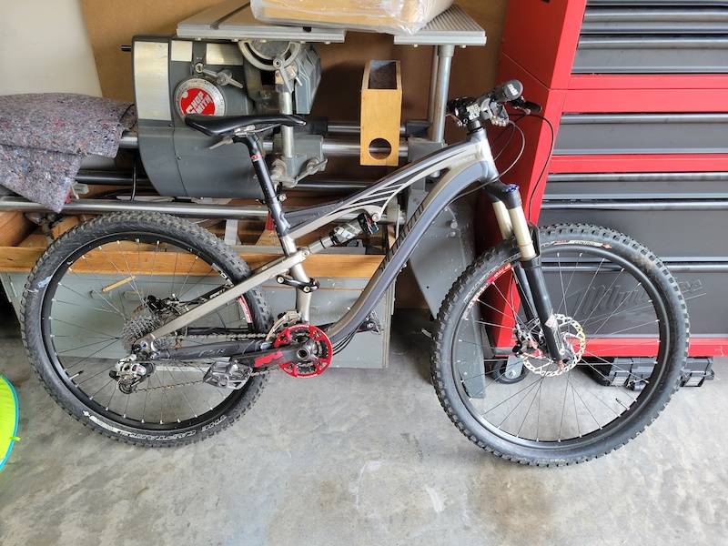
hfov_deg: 67.3
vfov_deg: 53.1
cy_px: 273
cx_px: 364
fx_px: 547
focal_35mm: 26
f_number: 1.8
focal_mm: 5.4
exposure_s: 1/120
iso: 125
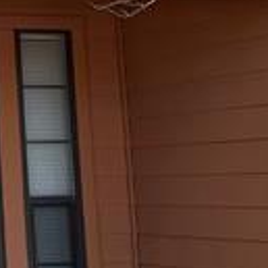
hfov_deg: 12.1
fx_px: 1200
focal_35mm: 137
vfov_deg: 12.5
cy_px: -50
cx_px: -139
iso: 64
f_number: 1.5
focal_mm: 5.7
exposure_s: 1/121
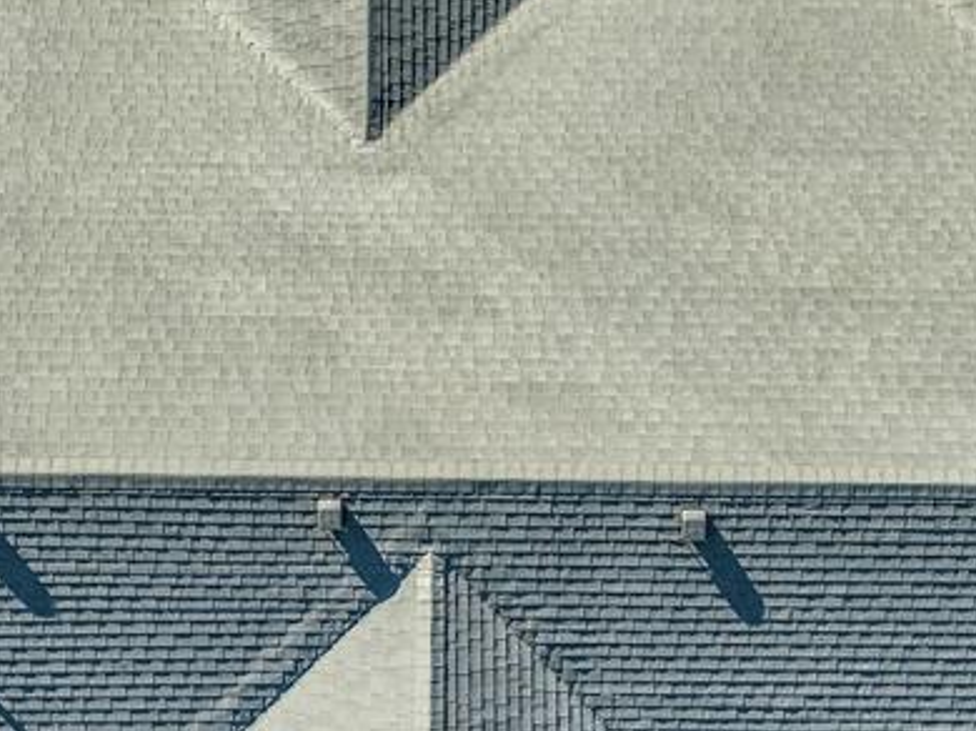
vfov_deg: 23.1
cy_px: 532
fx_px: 1775
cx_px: 390
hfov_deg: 30.7
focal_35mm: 63
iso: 110
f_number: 2.8
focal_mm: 12.29
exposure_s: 1/1250
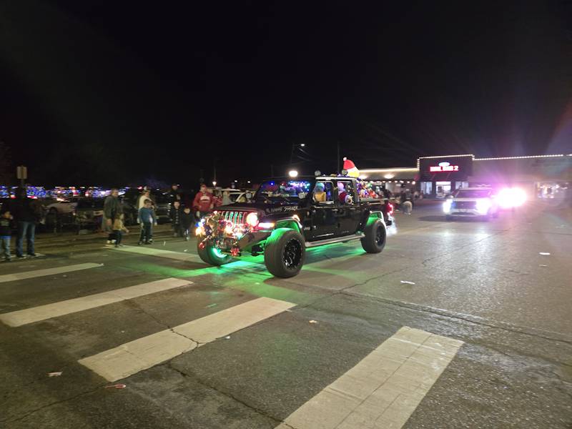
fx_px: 380
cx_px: 286
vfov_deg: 58.9
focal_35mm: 23
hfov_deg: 73.9
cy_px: 214
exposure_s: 1/50
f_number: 1.8
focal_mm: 5.4
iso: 1250
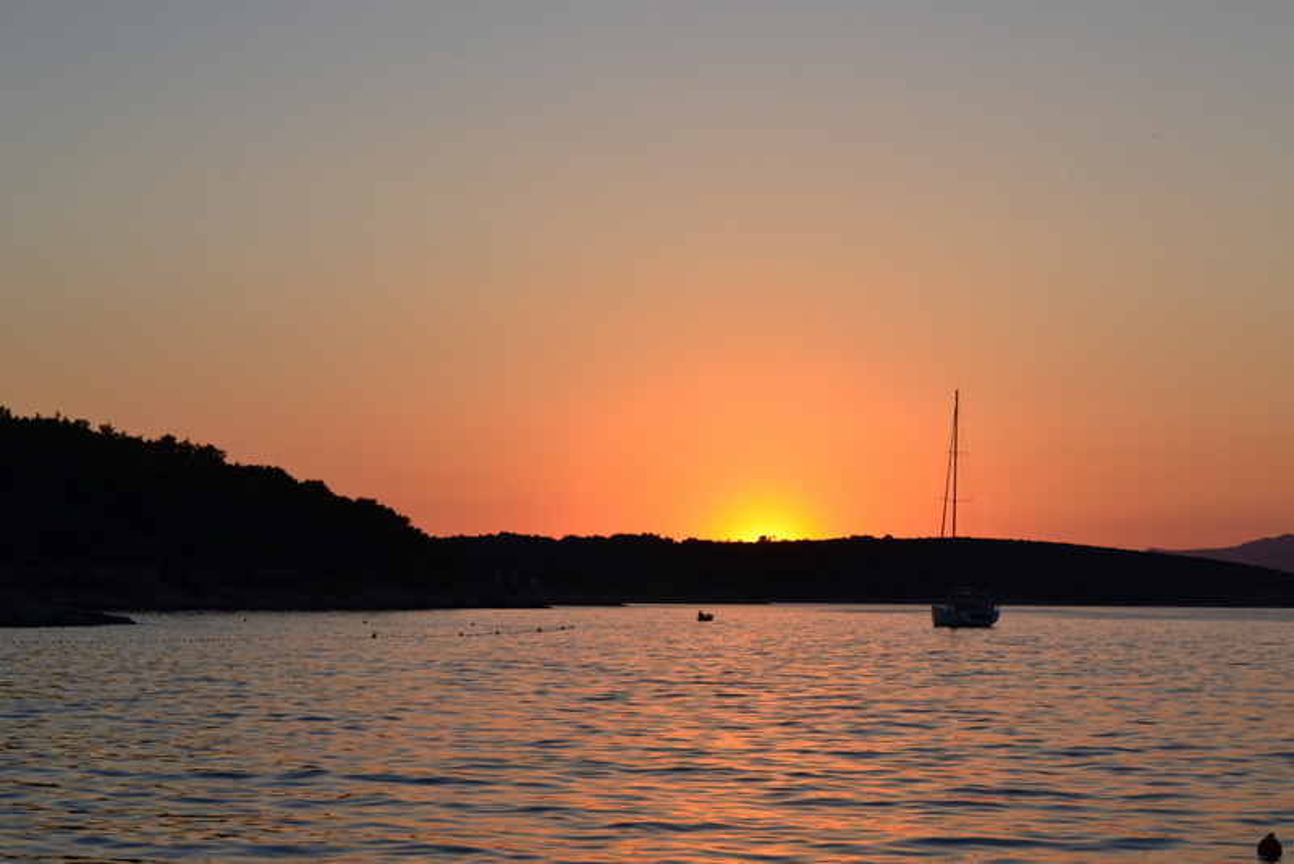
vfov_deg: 16.6
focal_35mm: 82
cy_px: 432
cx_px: 647
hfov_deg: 24.6
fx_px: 2966
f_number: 10
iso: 400
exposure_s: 1/320
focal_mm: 55
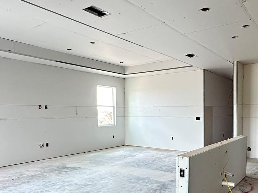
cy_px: 121
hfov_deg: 58.4
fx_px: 224
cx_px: 175
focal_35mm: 30
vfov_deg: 46.4
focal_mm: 2.22
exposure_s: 1/92
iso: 320
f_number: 2.2
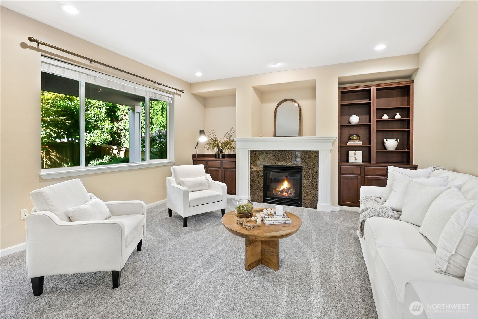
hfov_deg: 96.7
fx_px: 213
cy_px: 160
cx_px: 239
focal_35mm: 16
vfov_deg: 73.8
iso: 200
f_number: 7.1
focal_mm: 16
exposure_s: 1.6
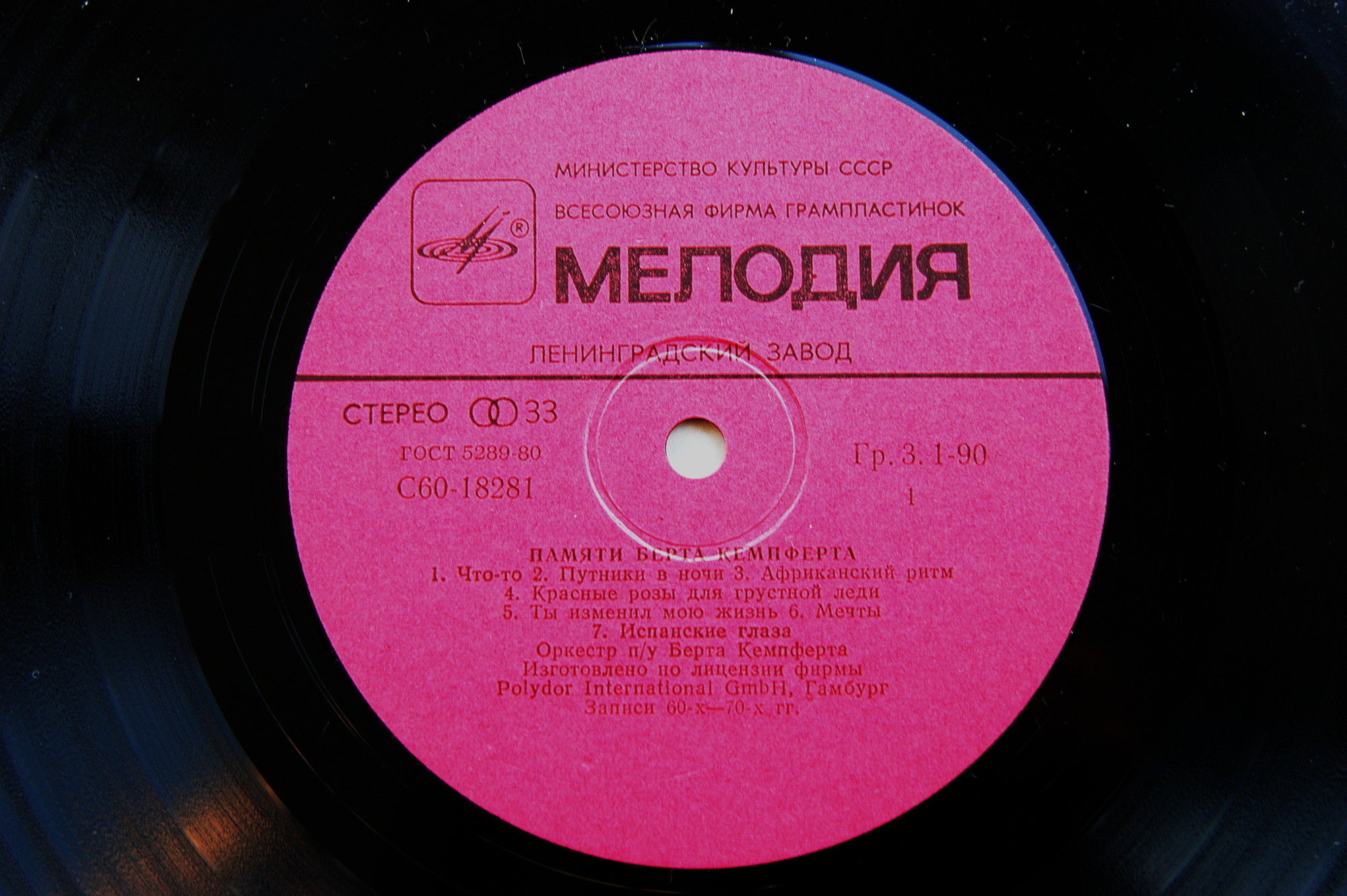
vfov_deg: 25.7
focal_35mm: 52
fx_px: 1963
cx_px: 674
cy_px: 448
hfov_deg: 37.9
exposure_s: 1/60
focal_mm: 35
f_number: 4
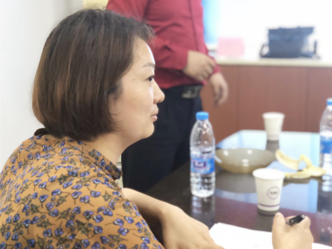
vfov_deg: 28.0
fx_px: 499
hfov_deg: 36.8
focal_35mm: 52
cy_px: 124
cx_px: 166
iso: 160
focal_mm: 6
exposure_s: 1/15
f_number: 2.4
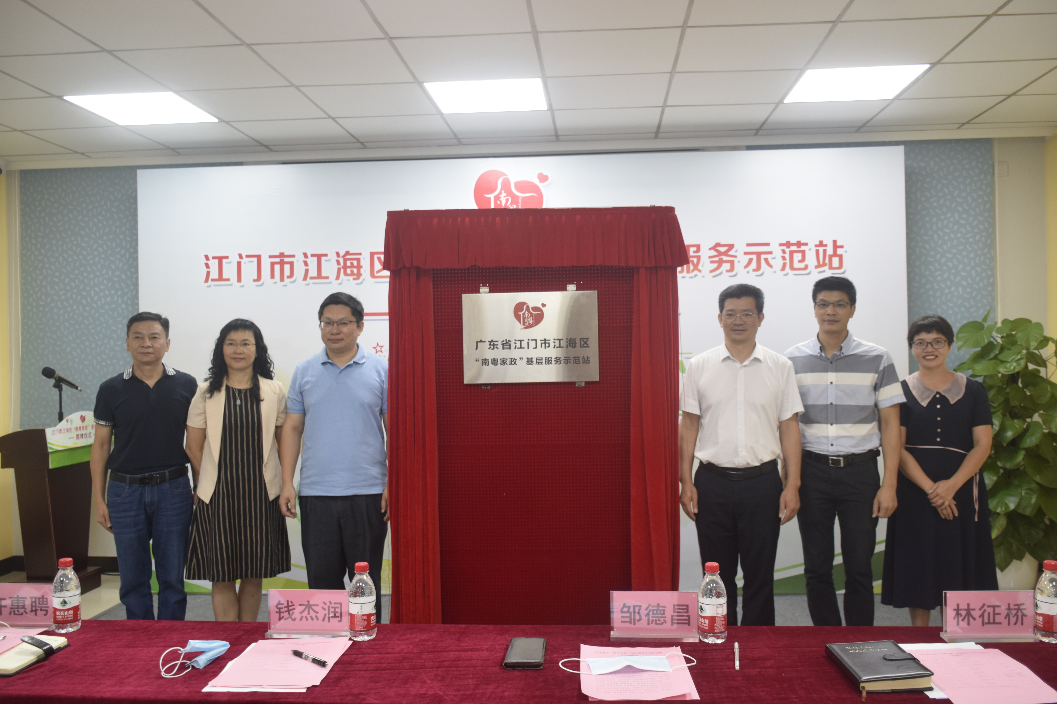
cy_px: 345
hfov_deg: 60.3
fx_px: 910
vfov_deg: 42.3
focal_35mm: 31
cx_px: 545
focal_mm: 20
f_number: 3.5
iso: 400
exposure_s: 1/60
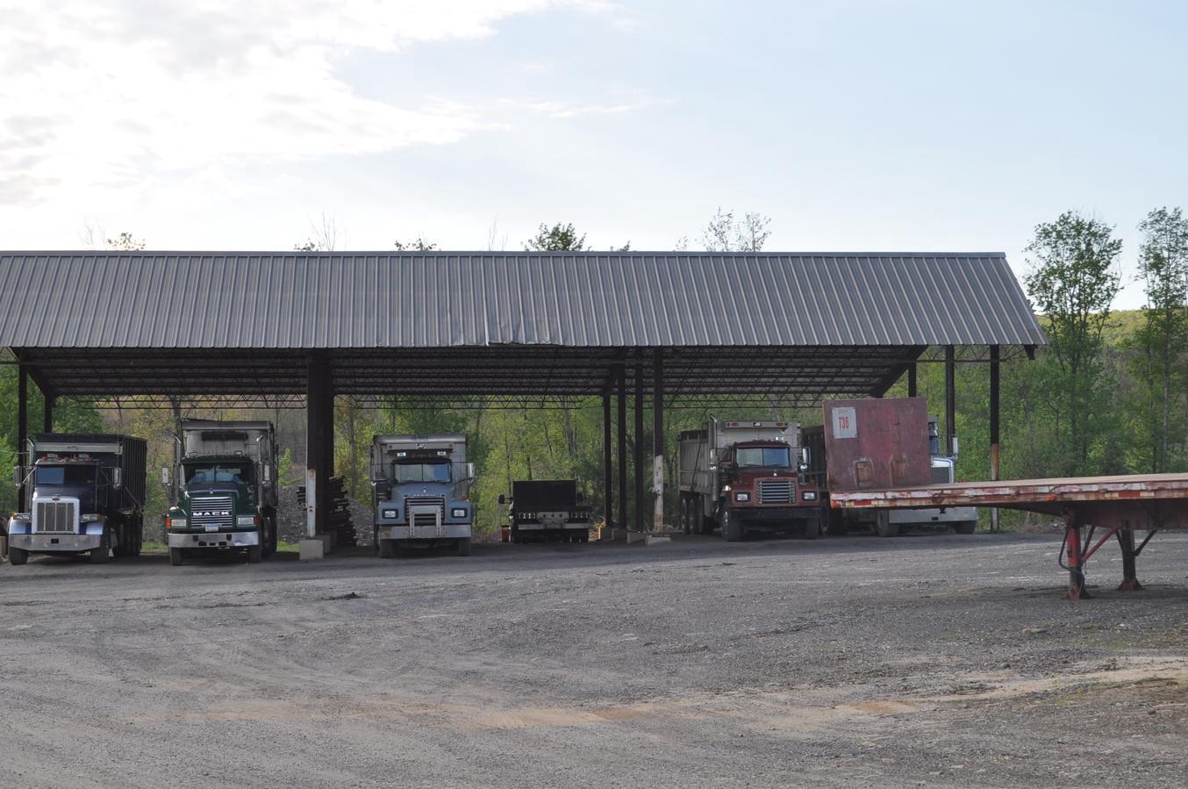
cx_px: 555
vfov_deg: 22.9
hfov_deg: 34.0
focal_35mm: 59
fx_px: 1944
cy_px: 393
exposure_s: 1/320
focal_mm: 26
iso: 200
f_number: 9
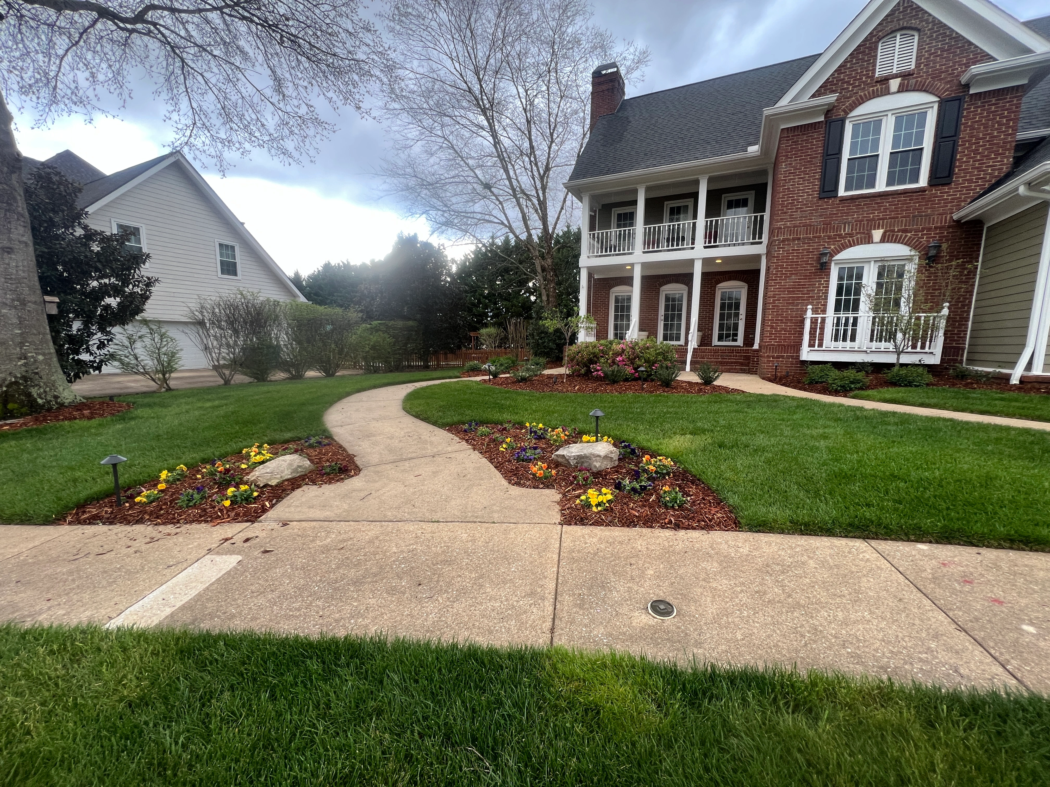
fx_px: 394
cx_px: 525
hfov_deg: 106.2
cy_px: 394
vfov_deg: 89.9
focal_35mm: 13
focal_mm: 1.57
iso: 80
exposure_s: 1/99
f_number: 1.8
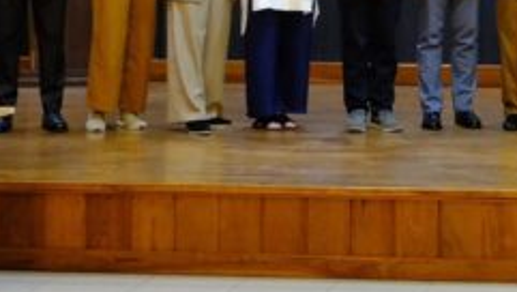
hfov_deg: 14.9
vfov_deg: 8.5
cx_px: 626
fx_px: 1907
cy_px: -178
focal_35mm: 139
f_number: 5.6
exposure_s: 1/40
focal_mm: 30.9
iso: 6400
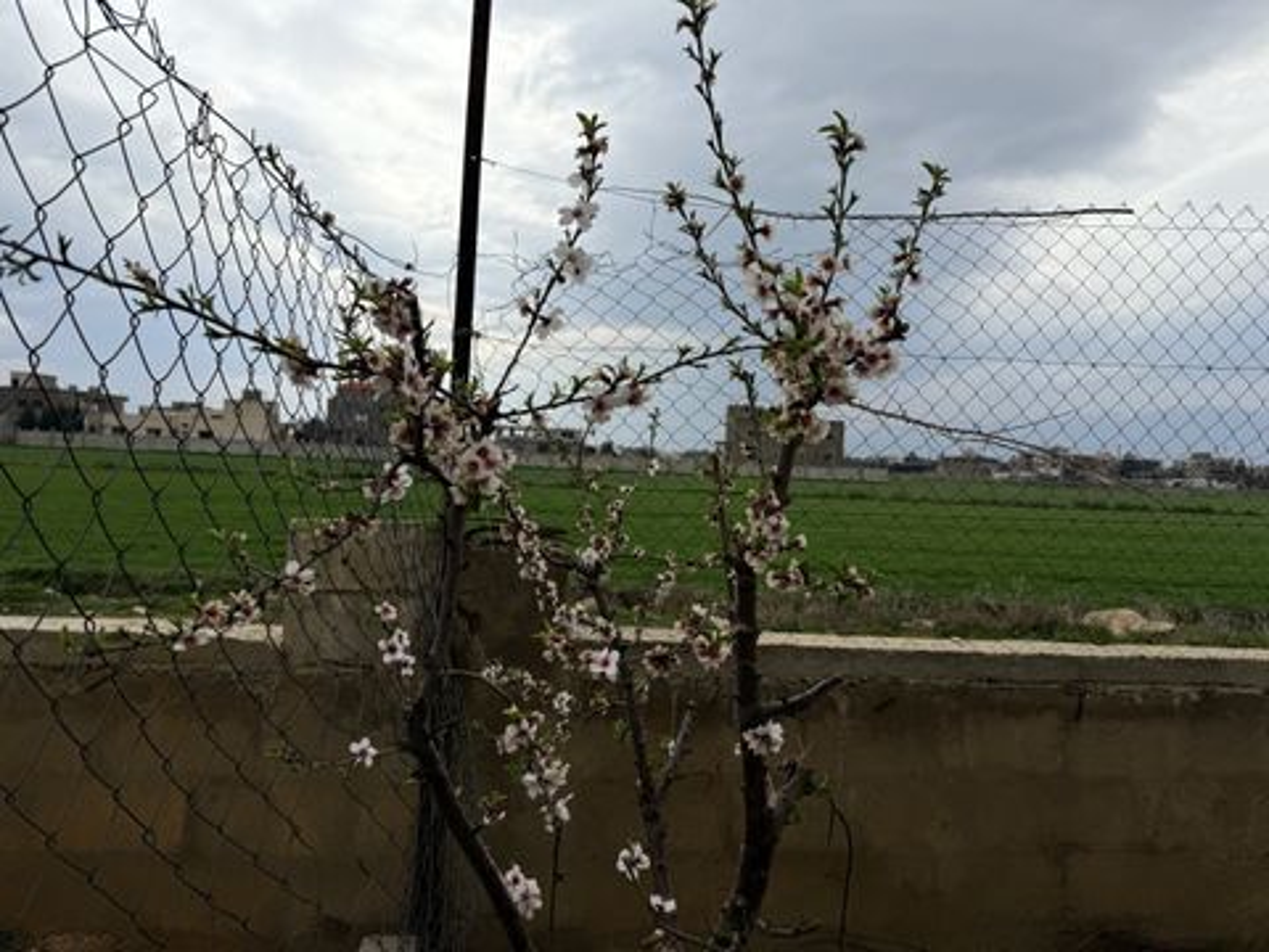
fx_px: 880
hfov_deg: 71.6
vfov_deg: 56.8
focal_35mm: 24
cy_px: 476
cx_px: 634
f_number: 1.78
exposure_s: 1/4975
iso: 80
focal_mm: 6.76
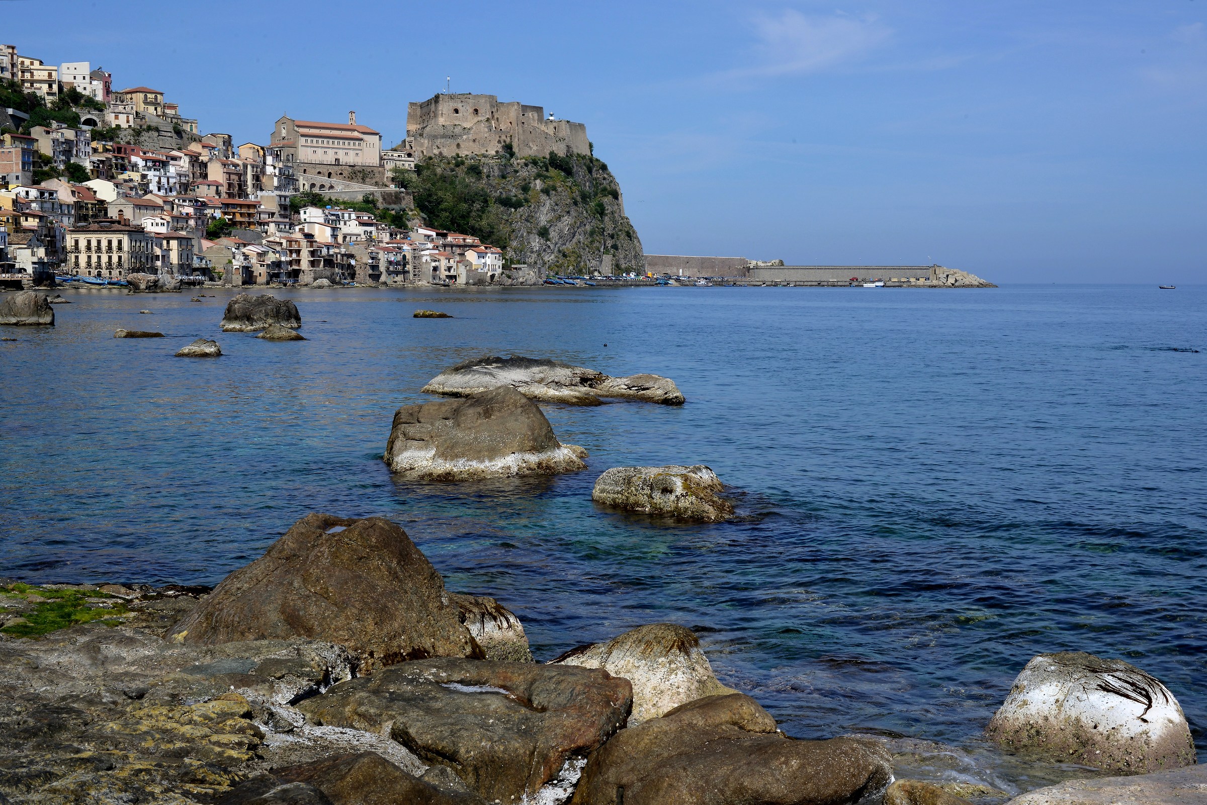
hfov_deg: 39.6
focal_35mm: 50
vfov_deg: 27.0
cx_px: 604
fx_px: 1677
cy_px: 402
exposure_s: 1/125
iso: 110
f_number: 16
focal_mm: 50
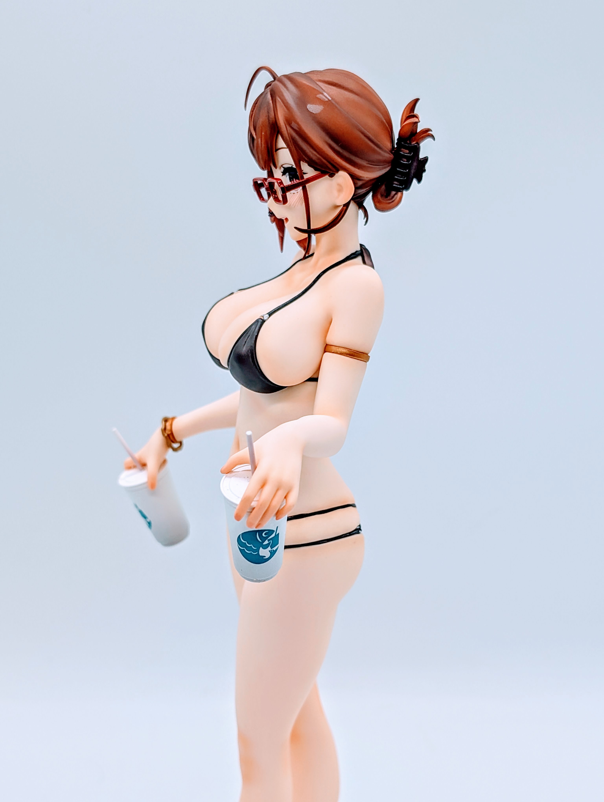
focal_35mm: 49
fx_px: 1137
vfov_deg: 38.9
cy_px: 401
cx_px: 302
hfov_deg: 29.7
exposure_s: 1/73.6
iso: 24
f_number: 1.68
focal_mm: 6.9
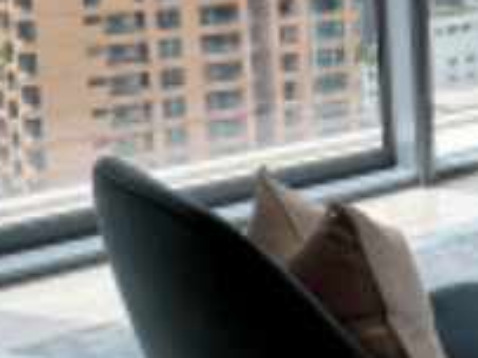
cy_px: -31
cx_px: 784
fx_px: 952
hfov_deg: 21.6
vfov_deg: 20.4
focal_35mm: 69
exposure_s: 1/146
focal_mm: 2.22
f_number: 2.2
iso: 40
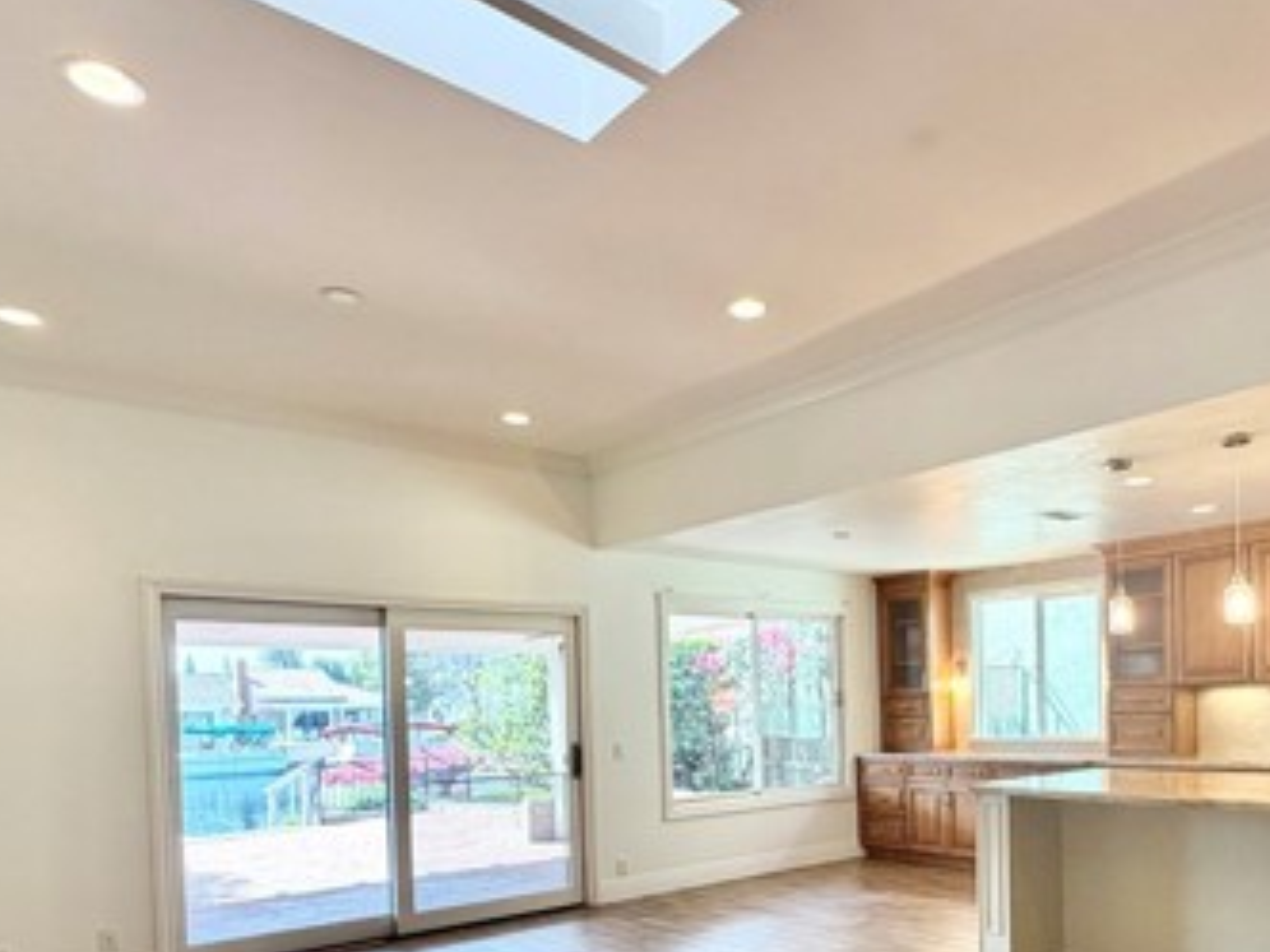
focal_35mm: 27
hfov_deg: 63.5
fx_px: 991
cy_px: 723
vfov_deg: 49.2
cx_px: 857
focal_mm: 2.22
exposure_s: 1/120
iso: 100
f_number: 2.2
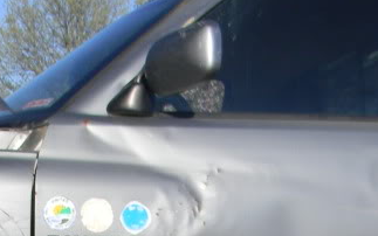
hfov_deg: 20.0
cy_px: 379
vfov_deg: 13.0
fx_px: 969
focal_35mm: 94
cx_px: -131
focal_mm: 5
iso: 80
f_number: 3.5
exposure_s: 1/768
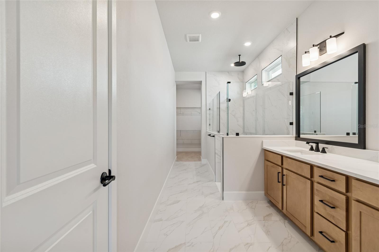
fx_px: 158
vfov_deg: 77.3
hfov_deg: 100.4
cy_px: 126
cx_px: 190
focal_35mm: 15
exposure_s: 1/4
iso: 100
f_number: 7.1
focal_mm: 10
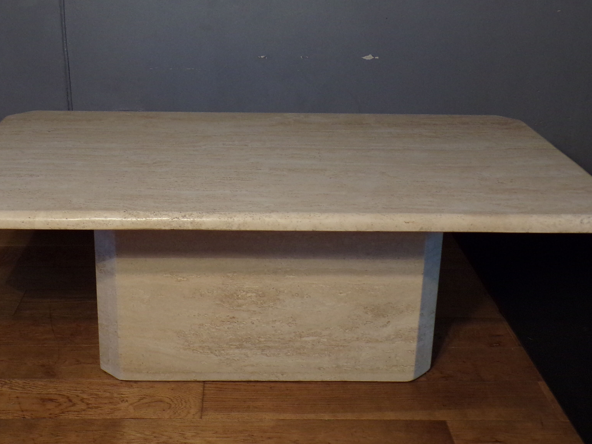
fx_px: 821
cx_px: 264
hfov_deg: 39.6
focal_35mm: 48
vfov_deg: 30.2
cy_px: 172
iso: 200
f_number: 3.2
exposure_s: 1/20
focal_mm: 5.8
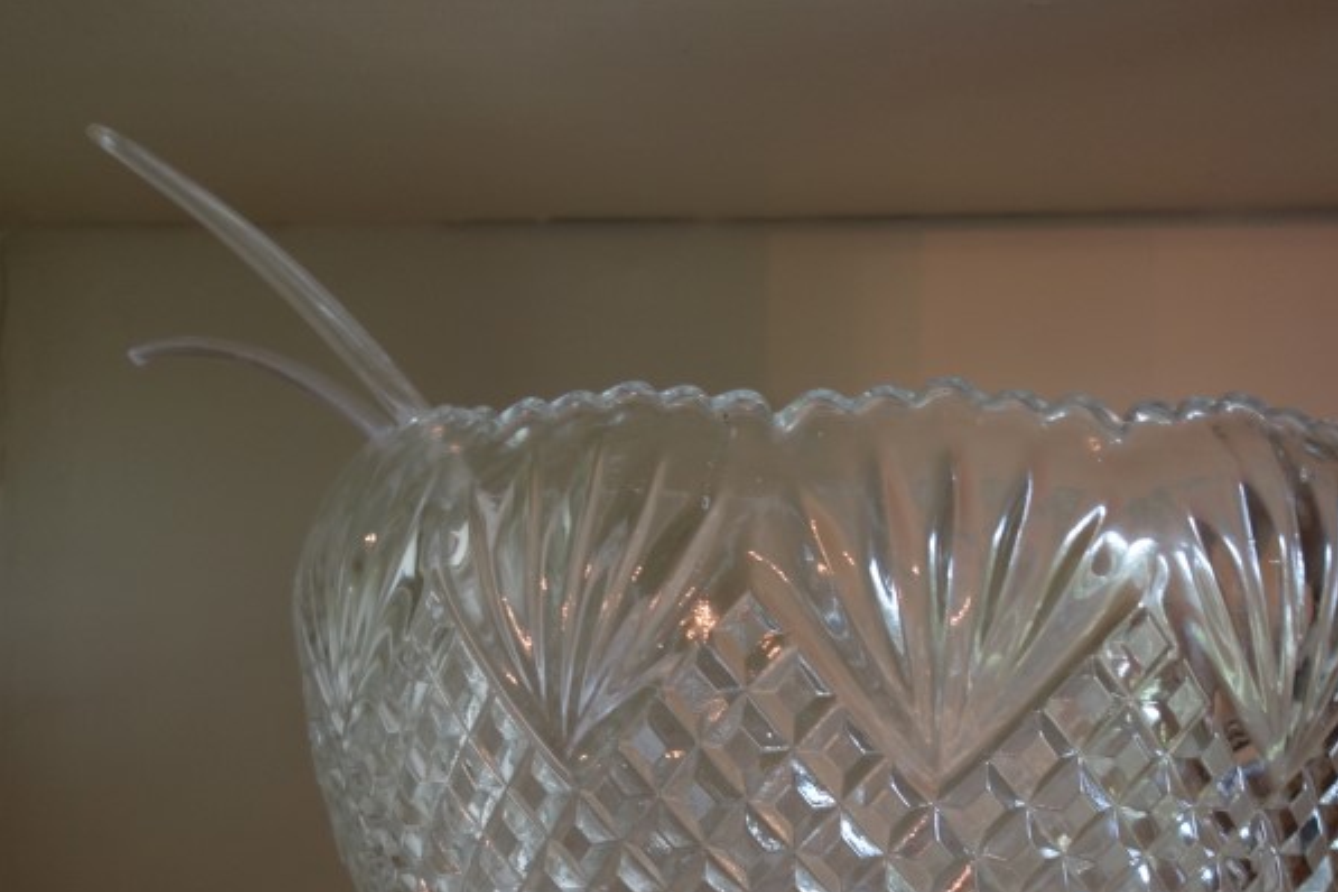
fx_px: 2007
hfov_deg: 36.9
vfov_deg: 24.7
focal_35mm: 54
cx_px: 675
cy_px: 713
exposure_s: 1/30
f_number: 1.8
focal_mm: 10.4
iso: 160
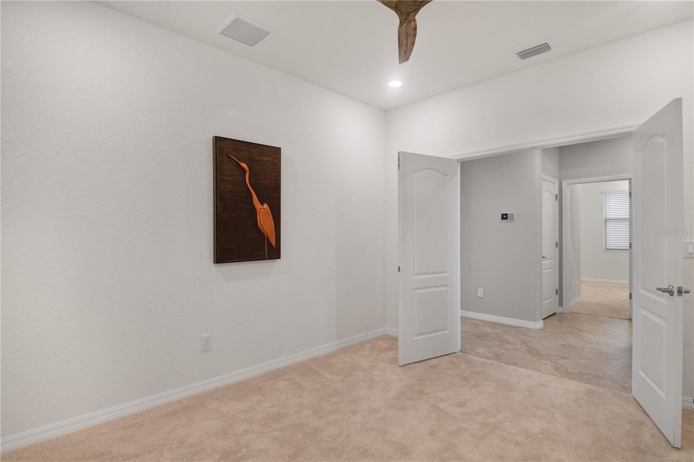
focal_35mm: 18
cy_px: 231
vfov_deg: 67.4
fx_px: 347
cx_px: 347
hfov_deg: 90.0
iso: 125
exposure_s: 1/2
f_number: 9
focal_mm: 12
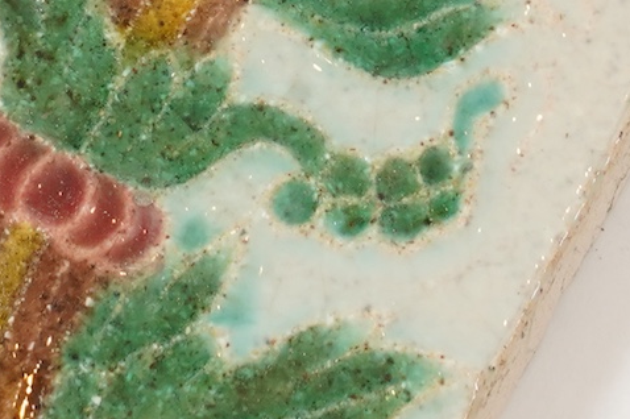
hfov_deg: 3.4
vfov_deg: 2.3
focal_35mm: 603
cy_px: -513
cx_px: 442
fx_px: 10545
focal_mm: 105
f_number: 13
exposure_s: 1/125
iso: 1250
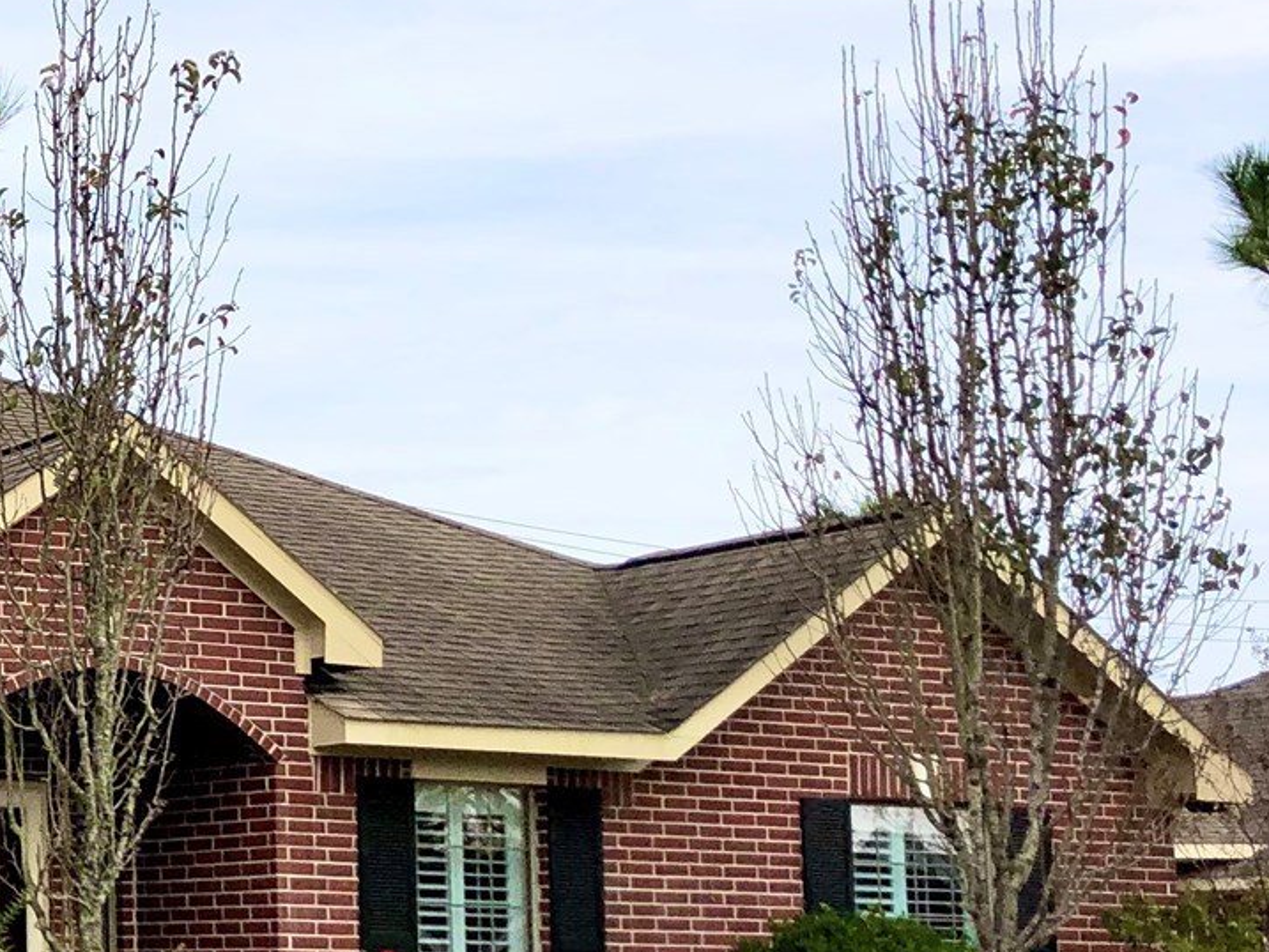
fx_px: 2933
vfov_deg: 18.4
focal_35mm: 80
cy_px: 628
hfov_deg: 21.7
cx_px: -442
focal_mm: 3.99
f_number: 1.8
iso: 20
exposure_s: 1/3690
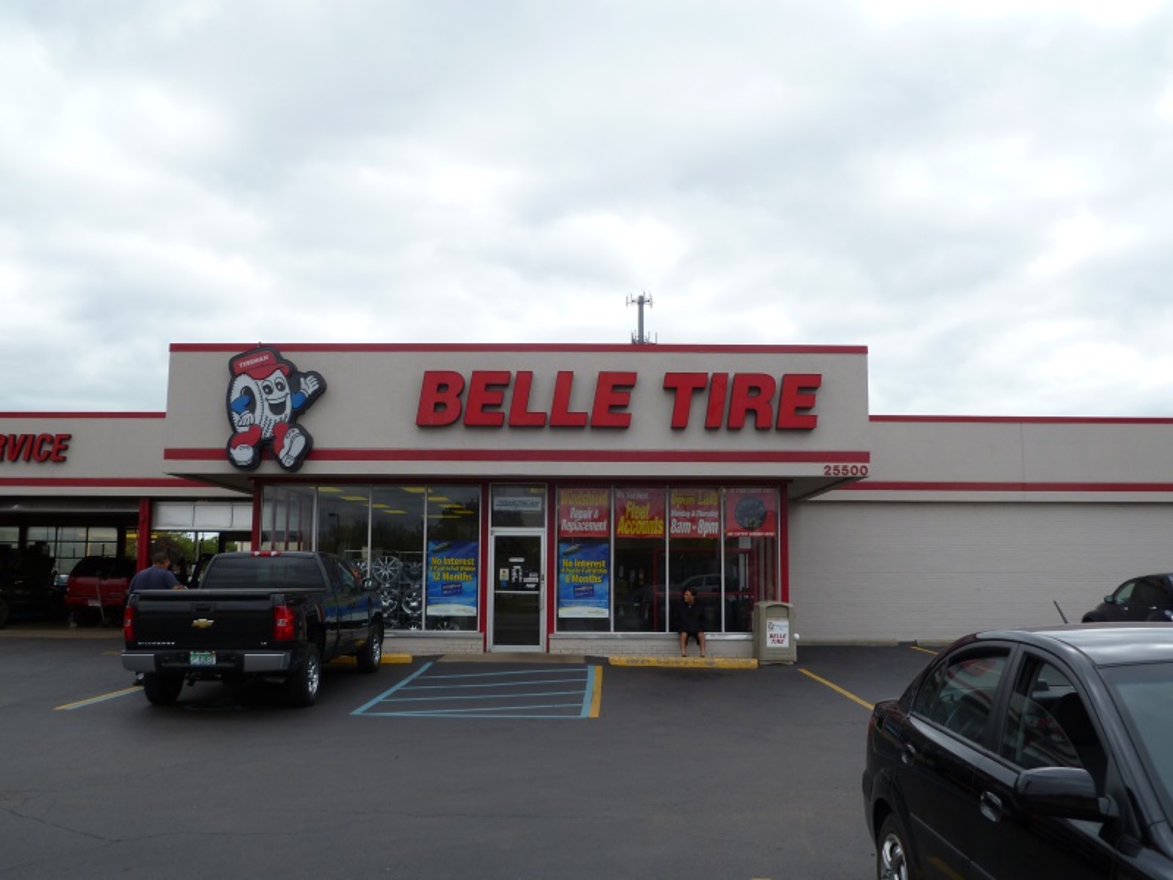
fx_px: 1017
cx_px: 586
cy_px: 440
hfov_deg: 60.0
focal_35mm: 30
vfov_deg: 46.8
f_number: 3.4
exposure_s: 1/500
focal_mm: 5.4
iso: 80
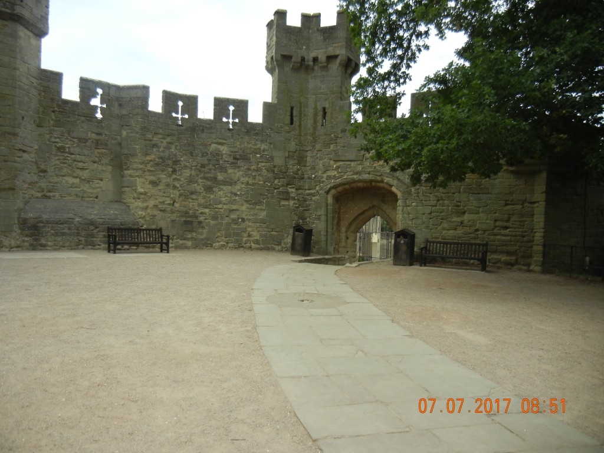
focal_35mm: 30
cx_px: 302
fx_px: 523
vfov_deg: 46.8
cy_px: 226
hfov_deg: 60.0
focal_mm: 5.4
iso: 160
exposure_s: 1/682
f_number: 3.5
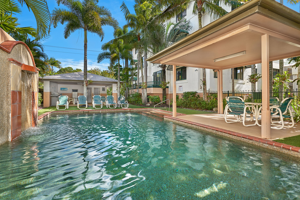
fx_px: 142
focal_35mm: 17
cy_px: 100
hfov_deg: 93.3
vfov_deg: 70.5
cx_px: 150
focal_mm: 17
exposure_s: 1/160
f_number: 11
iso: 160
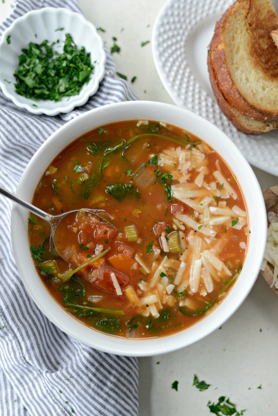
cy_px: 206
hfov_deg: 26.5
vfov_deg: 38.9
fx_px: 591
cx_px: 138
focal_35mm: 51
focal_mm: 50
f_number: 3.2
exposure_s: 1/1000
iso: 1800
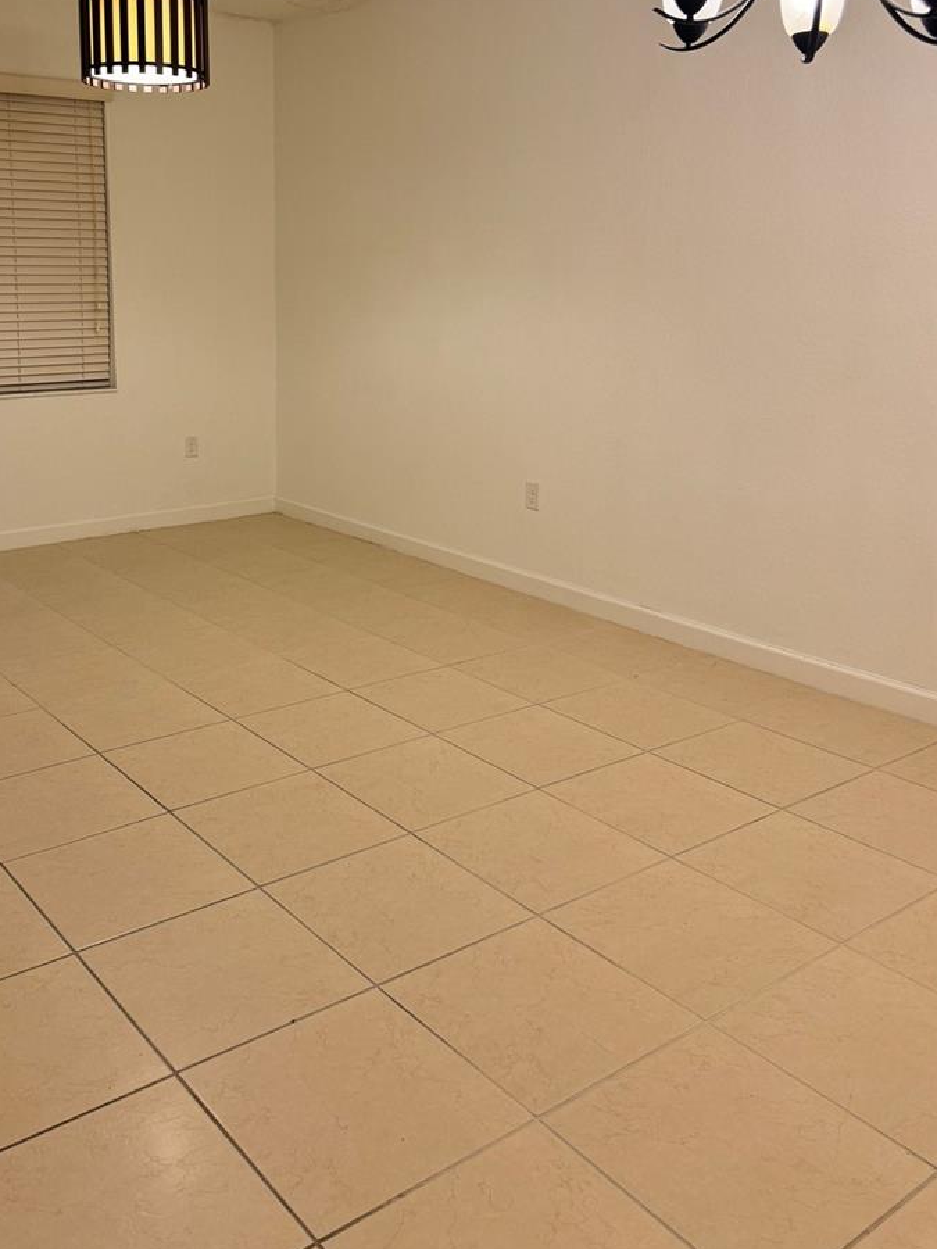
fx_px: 1155
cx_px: 330
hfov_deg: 43.7
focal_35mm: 32
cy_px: 445
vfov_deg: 55.9
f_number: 1.78
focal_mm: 6.76
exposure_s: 1/120
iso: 125
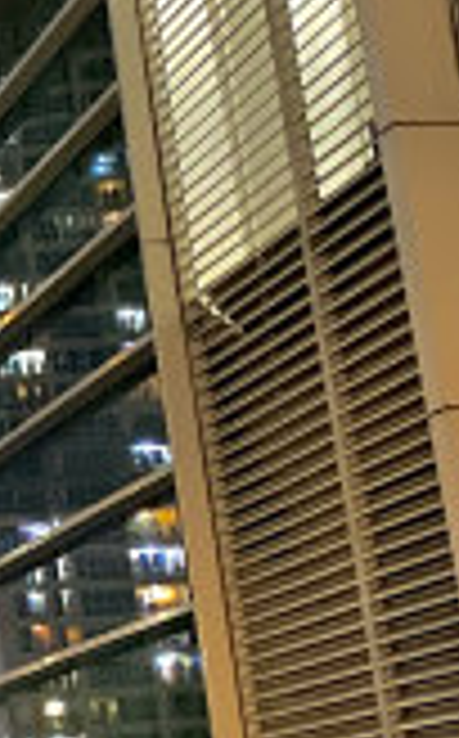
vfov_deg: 20.2
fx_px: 2069
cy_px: 284
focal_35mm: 103
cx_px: -488
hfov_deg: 11.3
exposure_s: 1/8
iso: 800
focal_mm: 4.25
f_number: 1.8
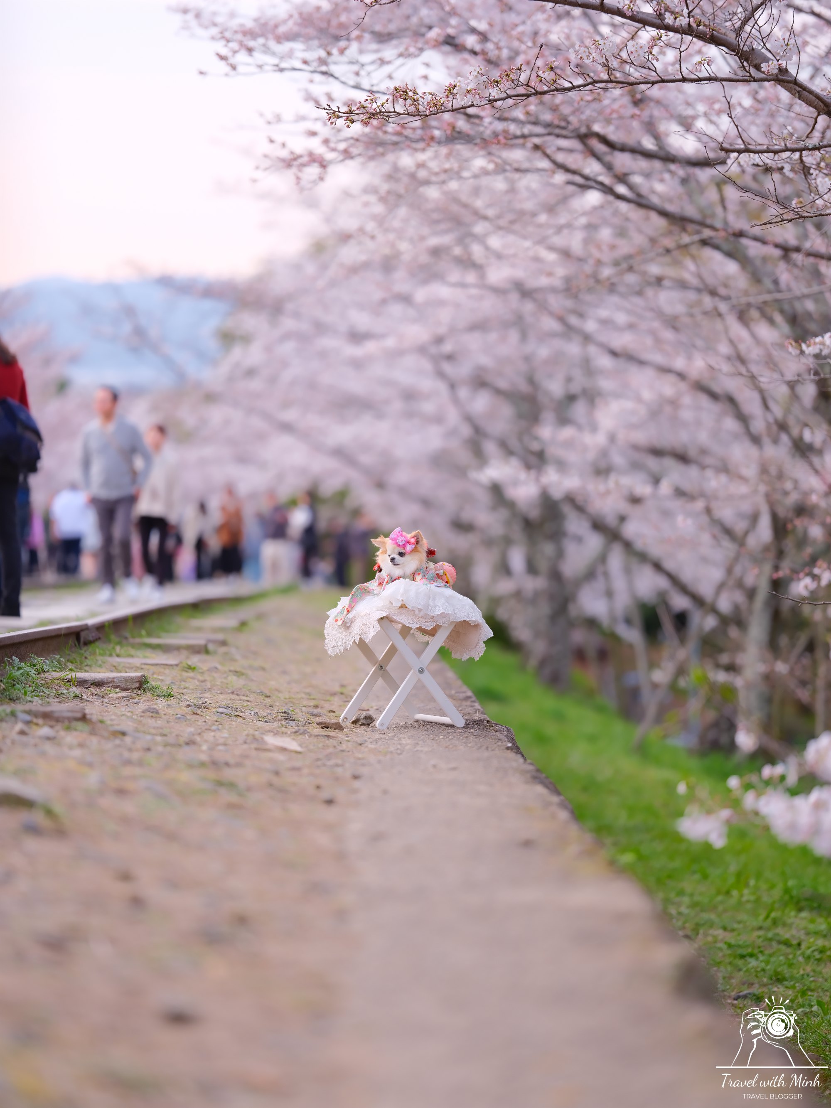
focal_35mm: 87
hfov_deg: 17.0
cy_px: 554
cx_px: 416
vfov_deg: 22.5
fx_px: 2785
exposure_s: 1/300
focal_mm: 110
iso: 200
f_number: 2
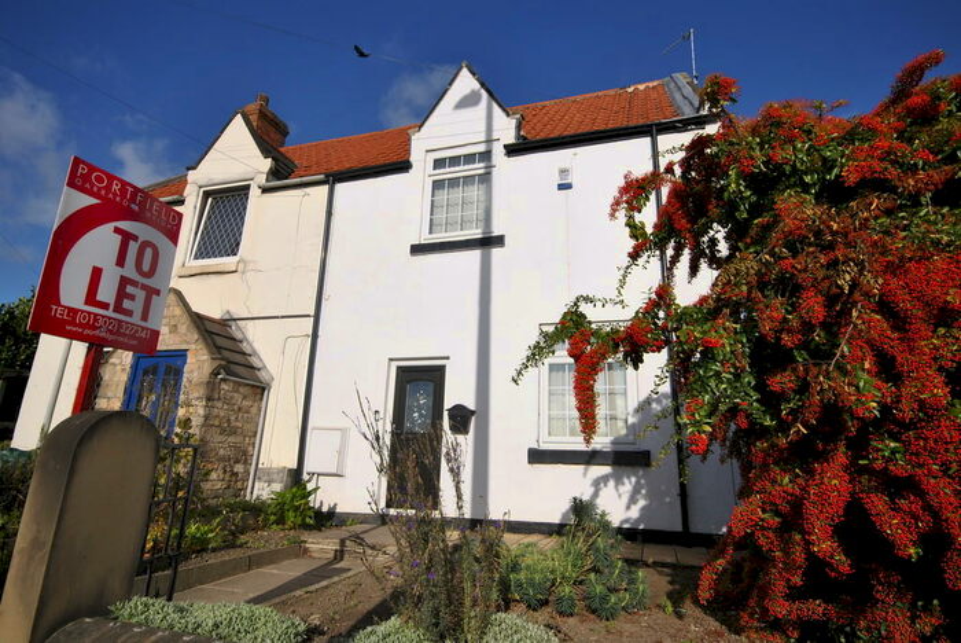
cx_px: 480
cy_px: 322
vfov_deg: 63.3
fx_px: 521
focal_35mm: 20
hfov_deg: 85.4
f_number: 10
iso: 100
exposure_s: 1/400
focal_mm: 13
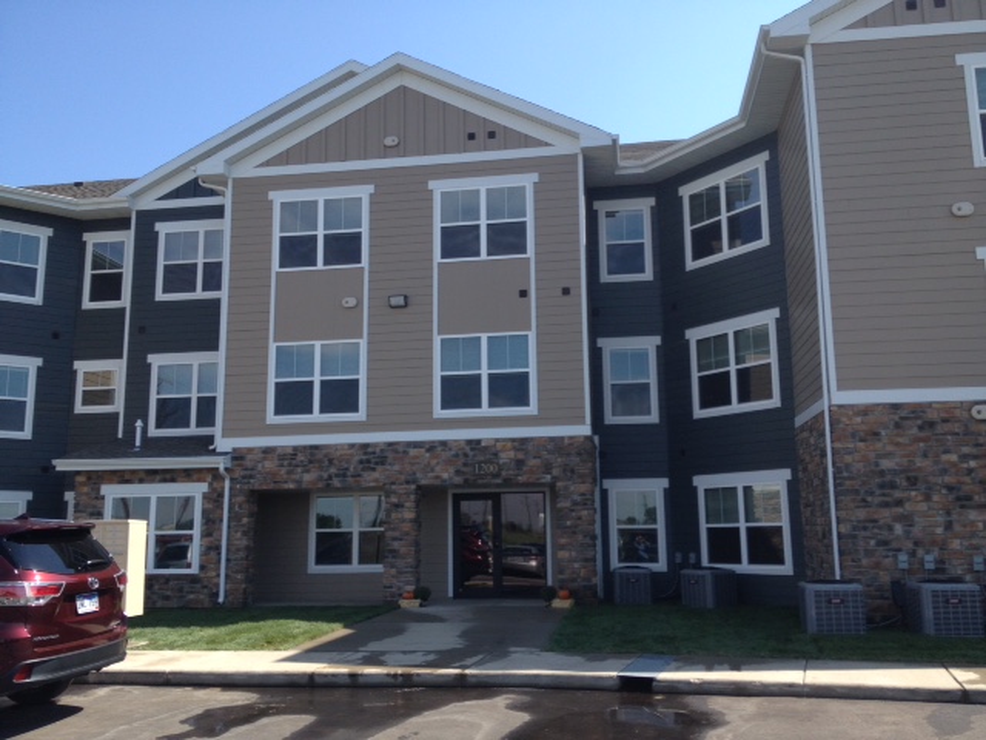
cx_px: 493
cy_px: 370
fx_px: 997
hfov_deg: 52.6
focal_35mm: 35
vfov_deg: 40.7
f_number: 2.4
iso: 50
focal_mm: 4.28
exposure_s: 1/920
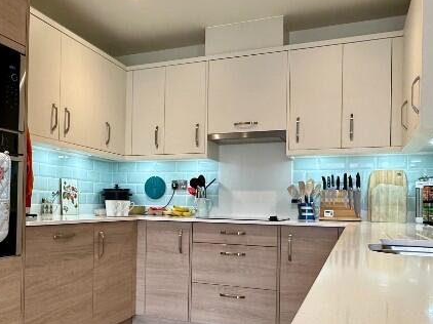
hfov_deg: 53.6
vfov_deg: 41.4
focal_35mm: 34
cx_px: 173
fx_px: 425
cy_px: 203
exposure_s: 1/100
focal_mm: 2.22
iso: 200
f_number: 2.2
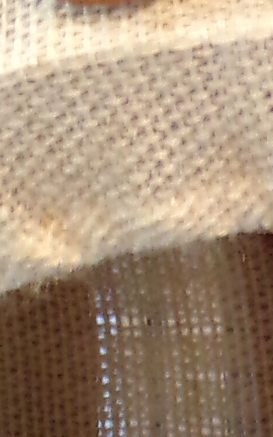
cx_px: 294
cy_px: -175
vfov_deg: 6.6
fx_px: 3773
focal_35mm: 317
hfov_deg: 4.1
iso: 337
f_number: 3.5
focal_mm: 8.7
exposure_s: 1/17
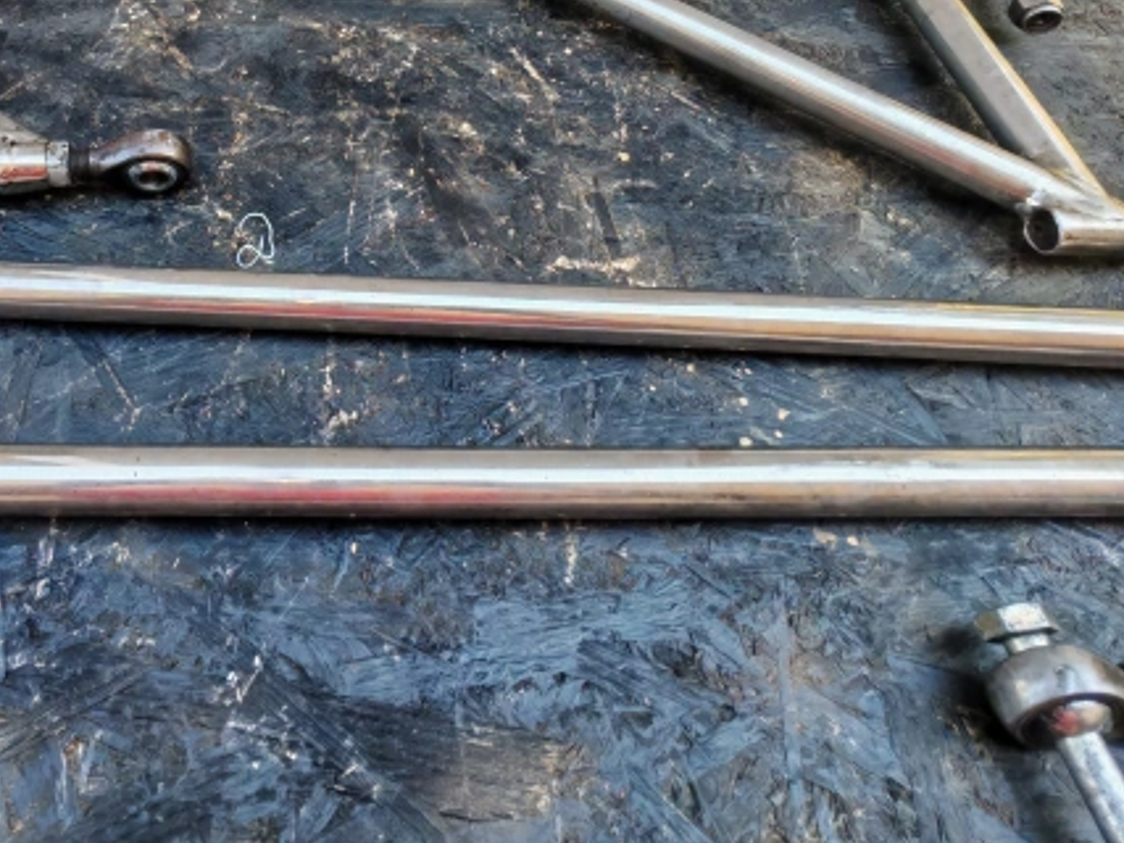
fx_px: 974
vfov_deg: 42.6
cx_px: 284
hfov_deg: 57.0
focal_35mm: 30
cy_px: 74
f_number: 2.2
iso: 160
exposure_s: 1/100
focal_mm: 1.96
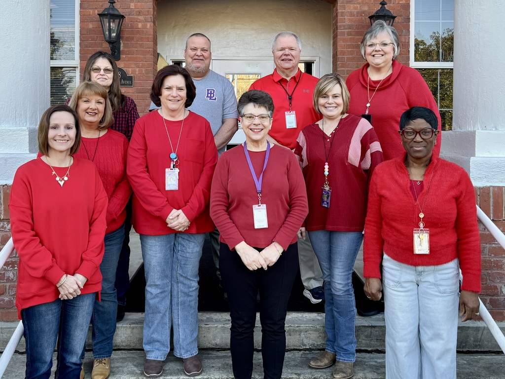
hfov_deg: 67.3
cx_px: 252
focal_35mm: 26
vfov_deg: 53.1
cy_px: 190
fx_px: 379
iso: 40
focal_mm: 5.96
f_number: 1.6
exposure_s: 1/198
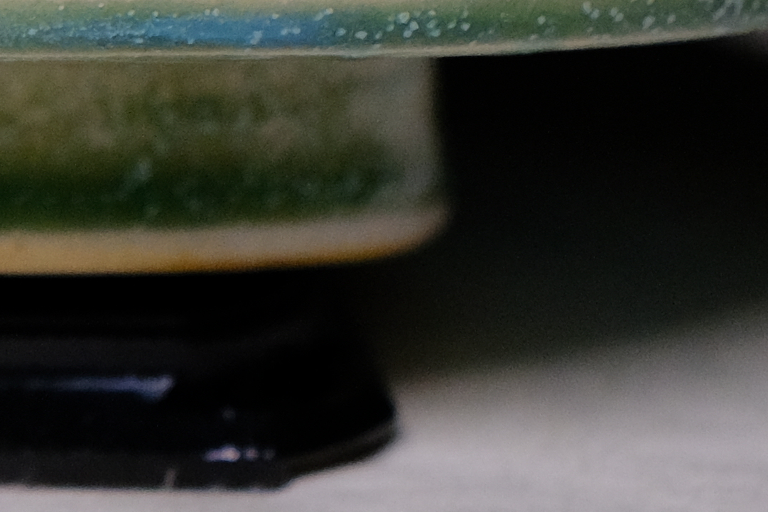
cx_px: -43
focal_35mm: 583
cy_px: -614
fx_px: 12438
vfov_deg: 2.3
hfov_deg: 3.5
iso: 1000
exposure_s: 1/200
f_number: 4
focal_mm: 67.5
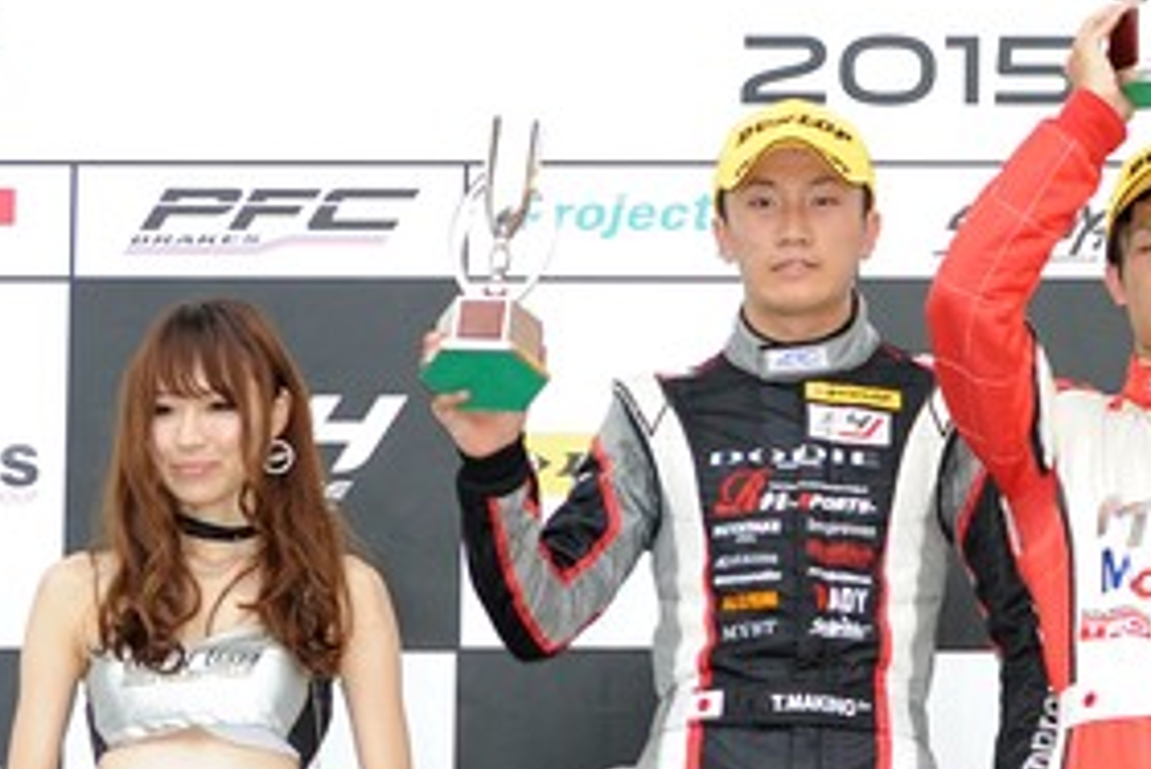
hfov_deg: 4.4
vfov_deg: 3.0
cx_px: 1188
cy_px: 567
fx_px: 14810
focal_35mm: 463
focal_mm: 180
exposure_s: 1/125
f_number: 4
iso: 400
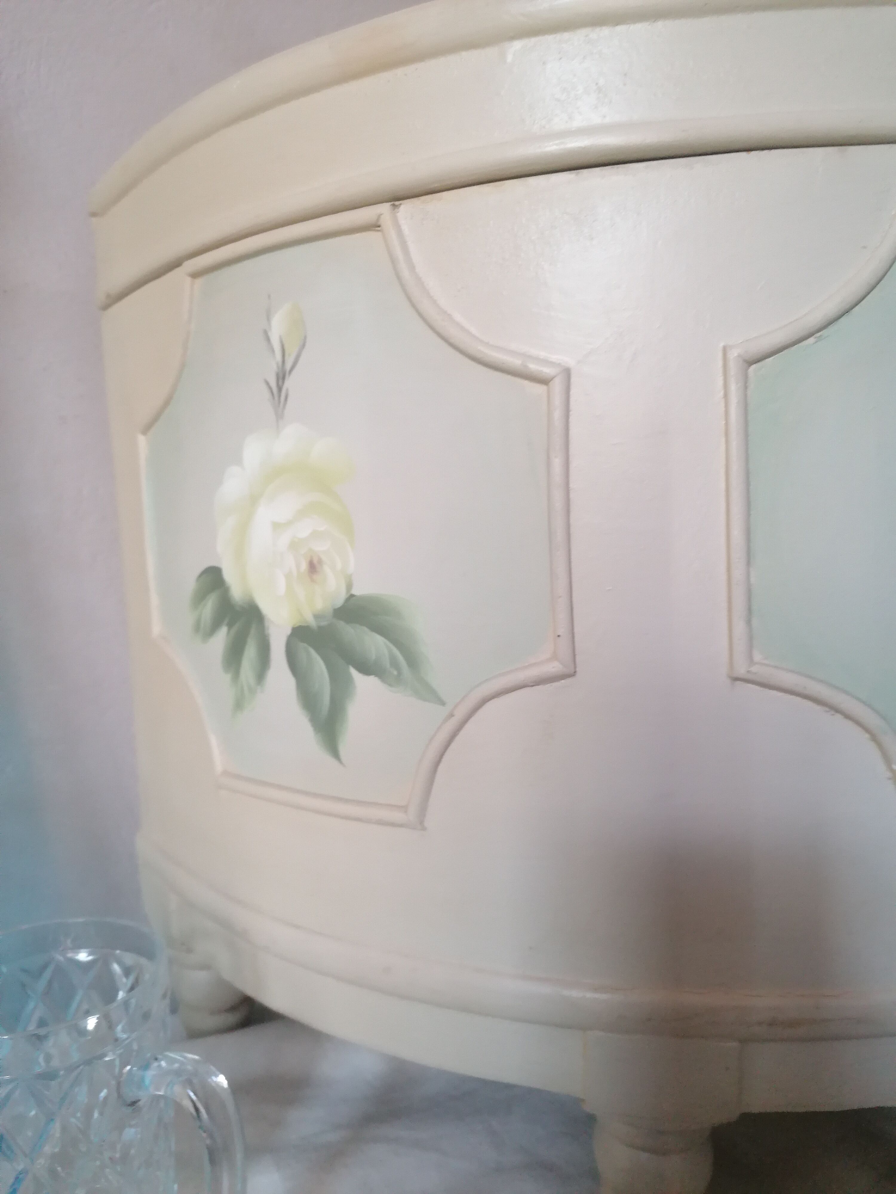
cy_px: 597
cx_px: 448
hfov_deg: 51.4
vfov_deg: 65.3
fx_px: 932
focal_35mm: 27
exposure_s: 1/33.3
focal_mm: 4.75
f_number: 1.8
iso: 400
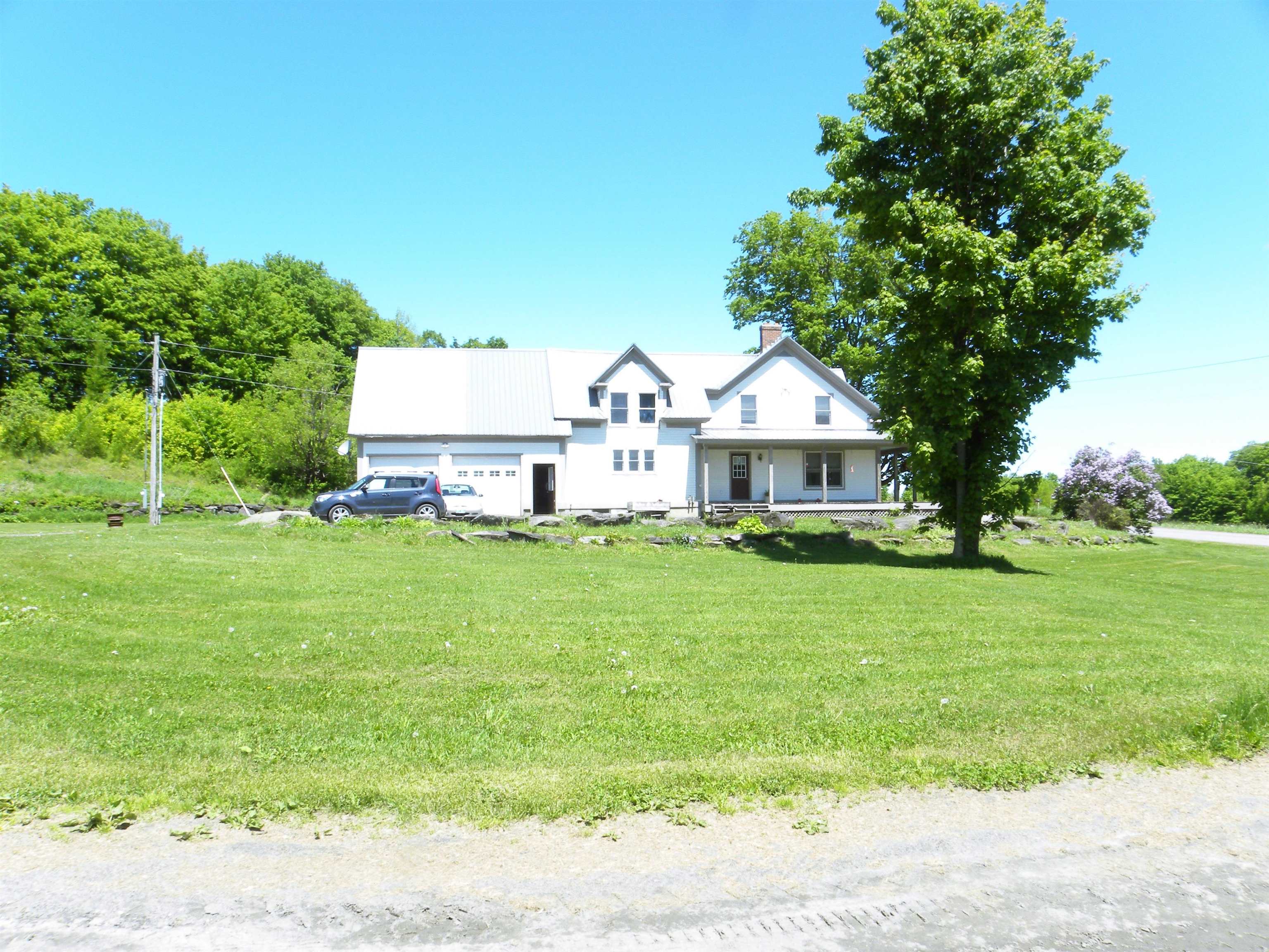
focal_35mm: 26
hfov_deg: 67.3
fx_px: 953
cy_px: 476
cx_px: 634
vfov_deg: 53.1
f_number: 8
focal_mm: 4.6
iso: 64
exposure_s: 1/60
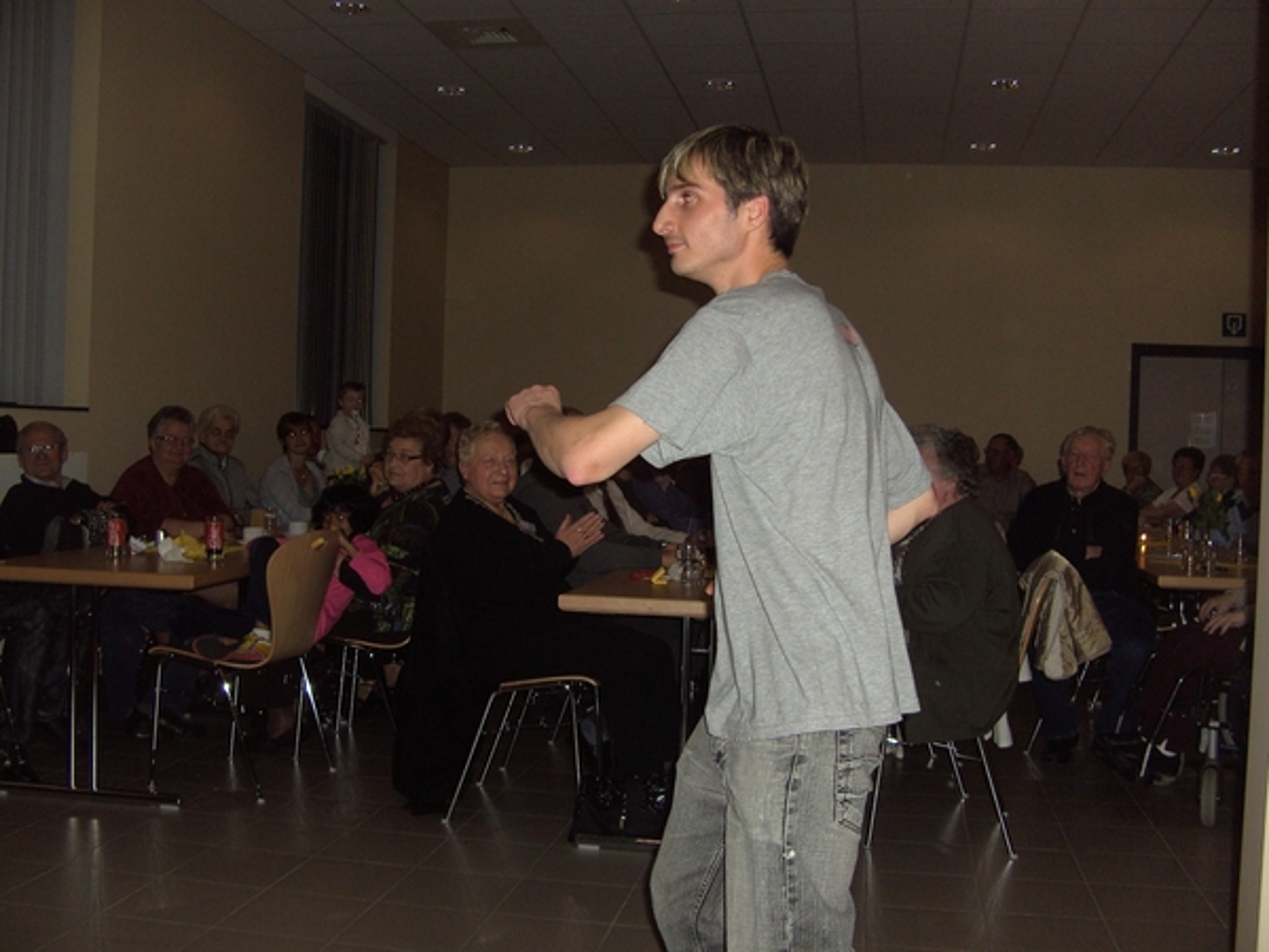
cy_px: 476
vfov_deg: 38.7
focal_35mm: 37
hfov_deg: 50.1
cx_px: 634
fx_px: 1356
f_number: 2.8
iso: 100
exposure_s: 1/50
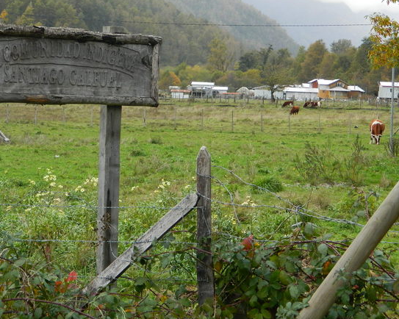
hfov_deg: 23.3
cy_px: 100
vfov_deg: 18.6
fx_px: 968
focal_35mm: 82
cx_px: 176
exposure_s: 1/60
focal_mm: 10.2
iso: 80
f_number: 3.8
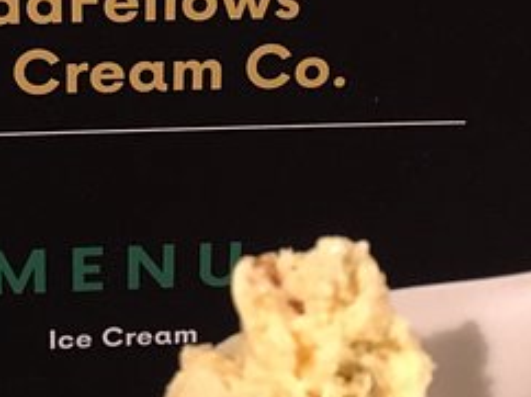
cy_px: 12
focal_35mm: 90
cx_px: 167
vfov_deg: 16.1
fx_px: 1379
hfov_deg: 21.7
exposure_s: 1/20
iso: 200
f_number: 2.2
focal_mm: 4.15
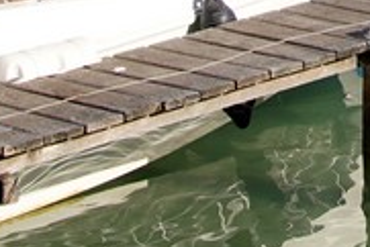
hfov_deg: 7.6
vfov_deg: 4.9
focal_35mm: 265
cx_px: 591
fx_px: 2726
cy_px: -559
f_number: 8
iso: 100
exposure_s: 1/250
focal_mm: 40
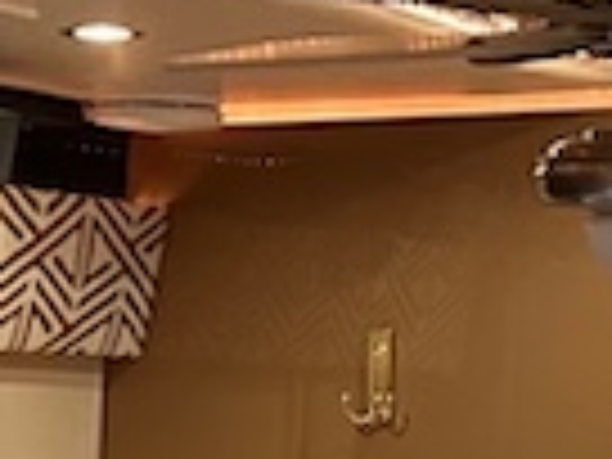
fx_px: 3112
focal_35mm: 176
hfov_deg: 11.2
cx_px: 378
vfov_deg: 8.2
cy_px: 796
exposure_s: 1/60
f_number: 1.78
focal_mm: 6.86
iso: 640
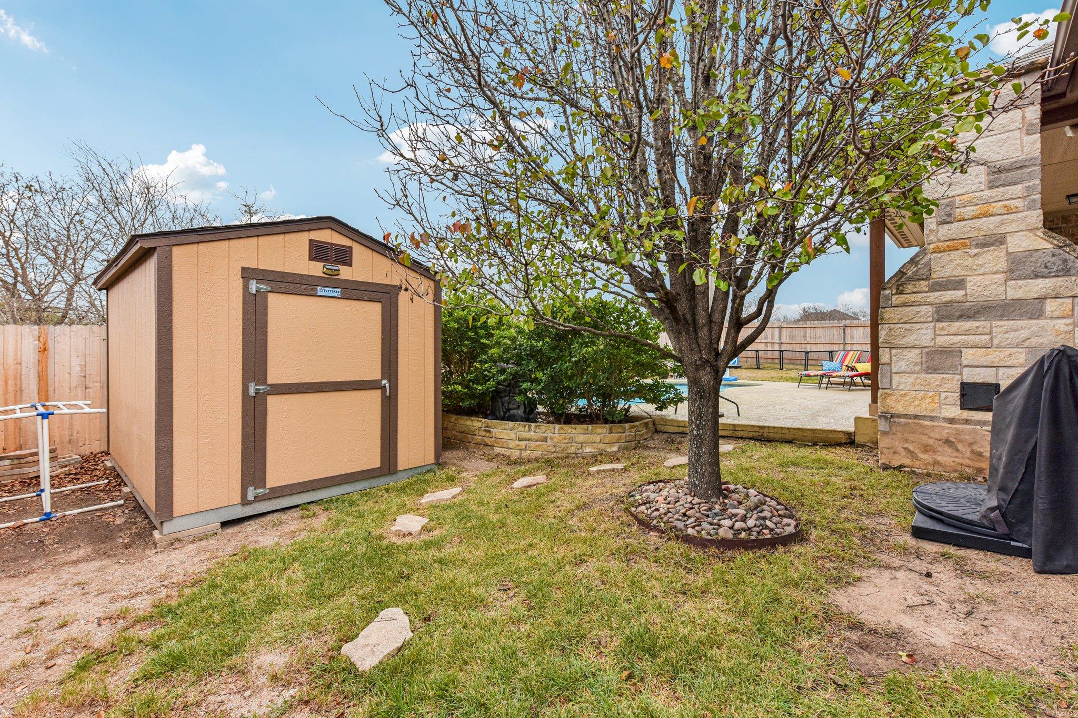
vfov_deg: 73.7
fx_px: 479
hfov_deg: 96.7
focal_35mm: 16
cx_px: 539
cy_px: 359
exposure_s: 1/640
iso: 400
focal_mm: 16
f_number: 8
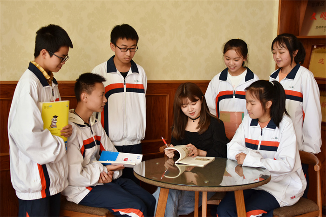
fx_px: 475
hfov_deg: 37.9
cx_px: 163
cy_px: 108
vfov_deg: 25.7
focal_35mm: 52
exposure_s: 1/800
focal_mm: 35
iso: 500
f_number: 2
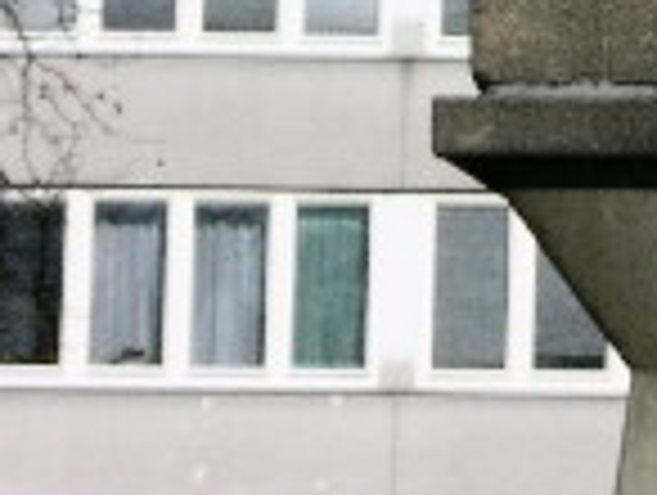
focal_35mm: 561
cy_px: -405
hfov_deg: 3.5
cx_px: 1163
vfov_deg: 2.6
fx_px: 10665
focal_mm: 34.7
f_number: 7.7
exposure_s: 1/257
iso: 50
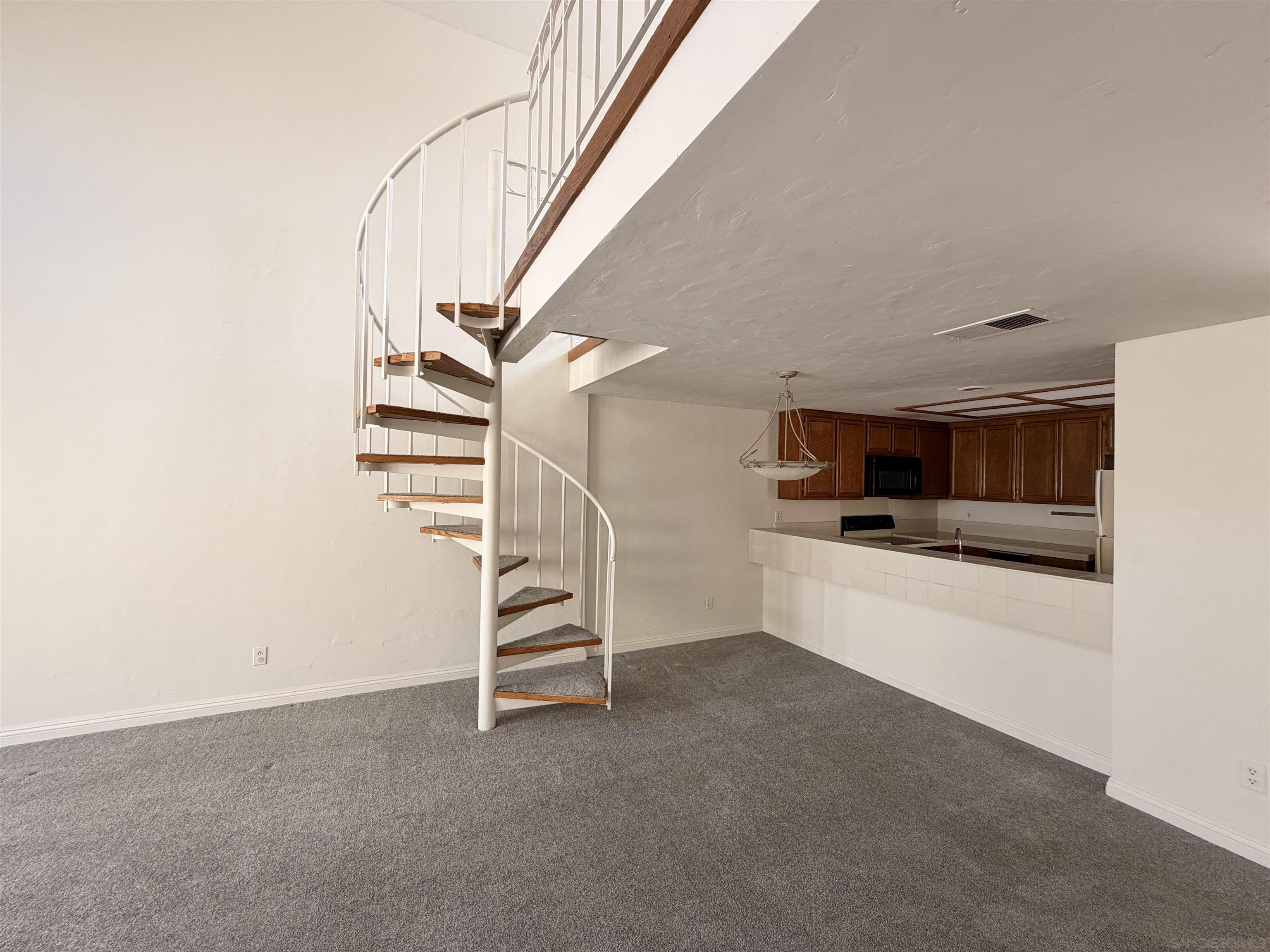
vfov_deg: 85.7
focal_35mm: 14
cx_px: 635
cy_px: 476
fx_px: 514
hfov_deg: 102.1
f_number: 2.2
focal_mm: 2.22
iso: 160
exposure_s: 1/121
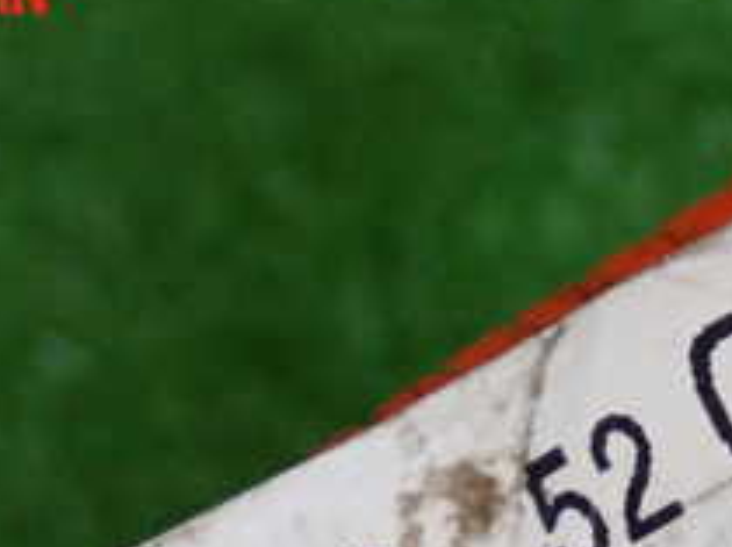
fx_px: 3020
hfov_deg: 13.8
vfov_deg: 10.1
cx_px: 460
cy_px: 732
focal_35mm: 143
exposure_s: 1/80
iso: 400
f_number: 3.2
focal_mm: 9.01
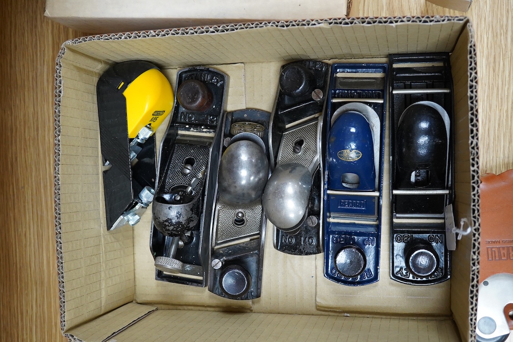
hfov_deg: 43.6
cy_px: 171
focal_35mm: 45
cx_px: 256
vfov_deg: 29.9
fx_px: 641
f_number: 8
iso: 2500
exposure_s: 1/100
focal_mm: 30
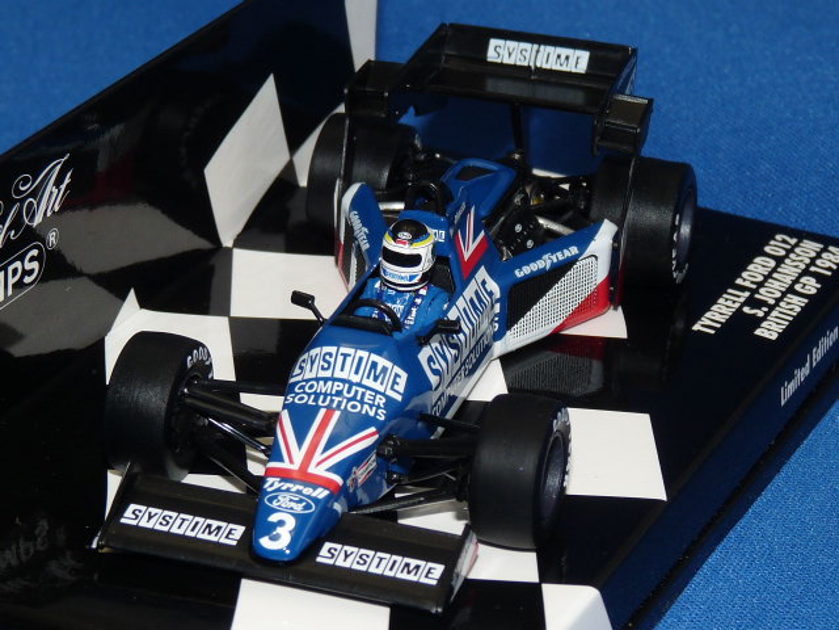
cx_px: 420
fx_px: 2981
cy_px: 315
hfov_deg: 16.0
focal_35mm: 123
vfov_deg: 12.0
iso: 100
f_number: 4
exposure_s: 1/125
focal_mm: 12.4
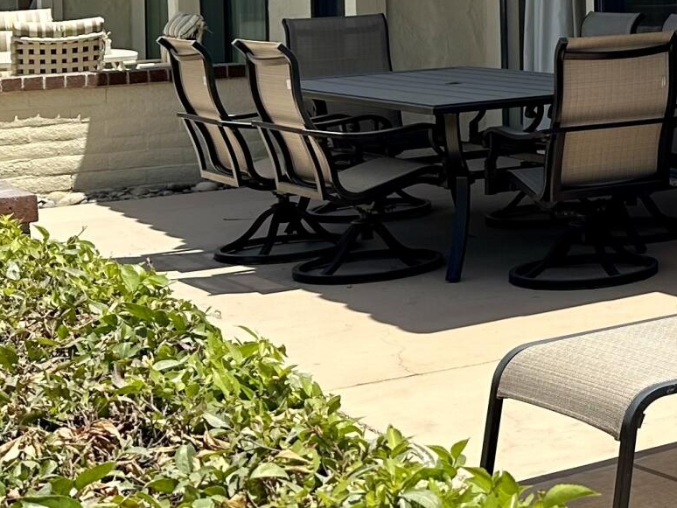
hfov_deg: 19.1
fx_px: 1819
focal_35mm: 93
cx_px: 946
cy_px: -18
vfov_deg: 15.6
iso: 80
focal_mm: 6.86
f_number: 1.78
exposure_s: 1/4348
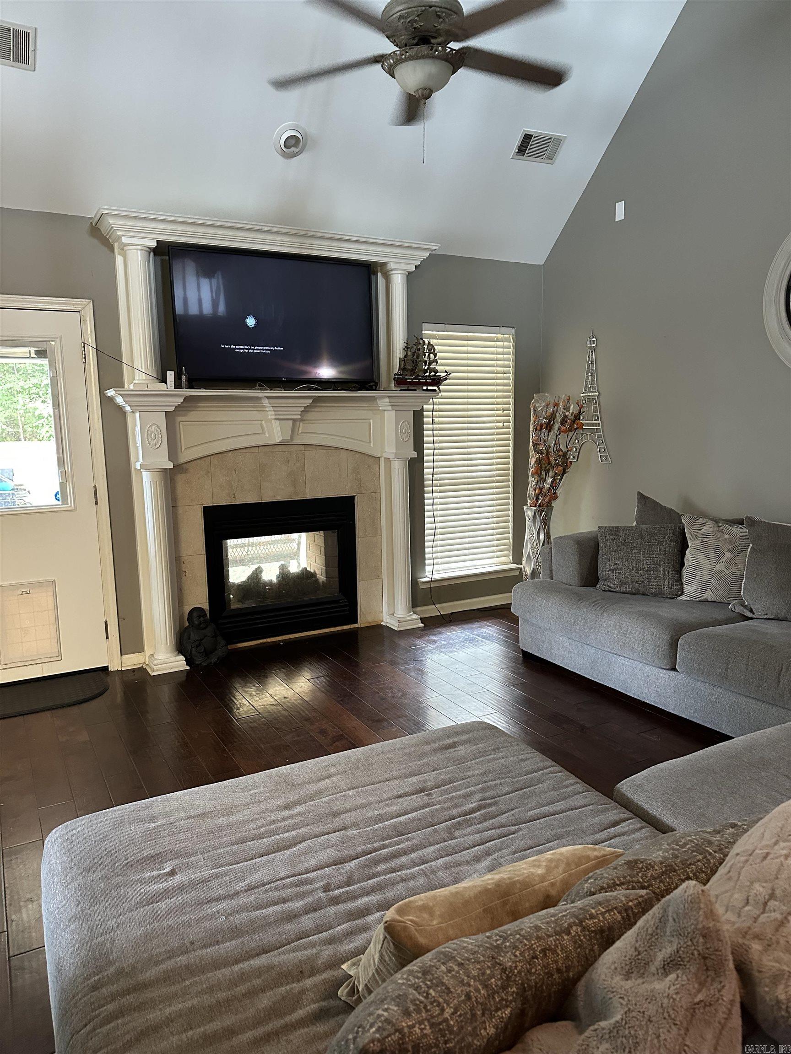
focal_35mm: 24
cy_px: 527
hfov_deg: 56.8
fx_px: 731
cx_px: 396
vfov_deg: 71.6
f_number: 1.78
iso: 640
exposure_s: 1/60
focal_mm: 6.86
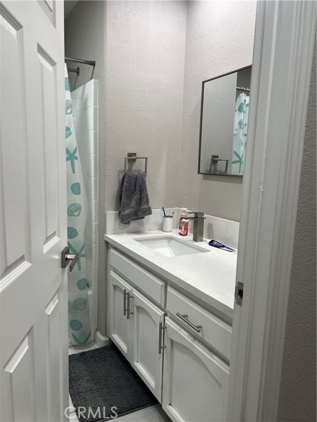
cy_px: 211
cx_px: 158
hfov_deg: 53.1
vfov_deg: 67.3
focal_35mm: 26
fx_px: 317
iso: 64
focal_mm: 5.7
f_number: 1.5
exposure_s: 1/120
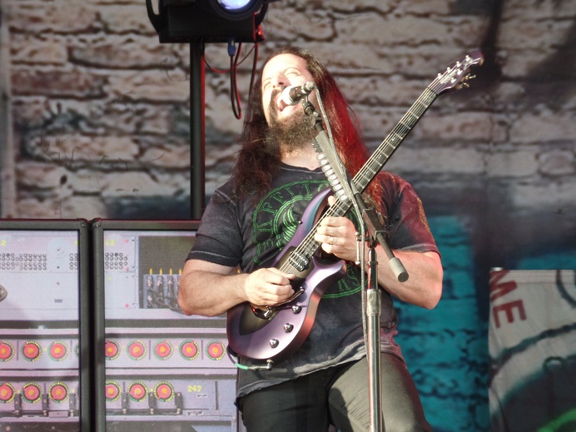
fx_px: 8037
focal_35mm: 483
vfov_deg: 3.1
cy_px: 216
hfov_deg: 4.1
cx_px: 288
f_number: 5.9
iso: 320
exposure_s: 1/90
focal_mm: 86.1
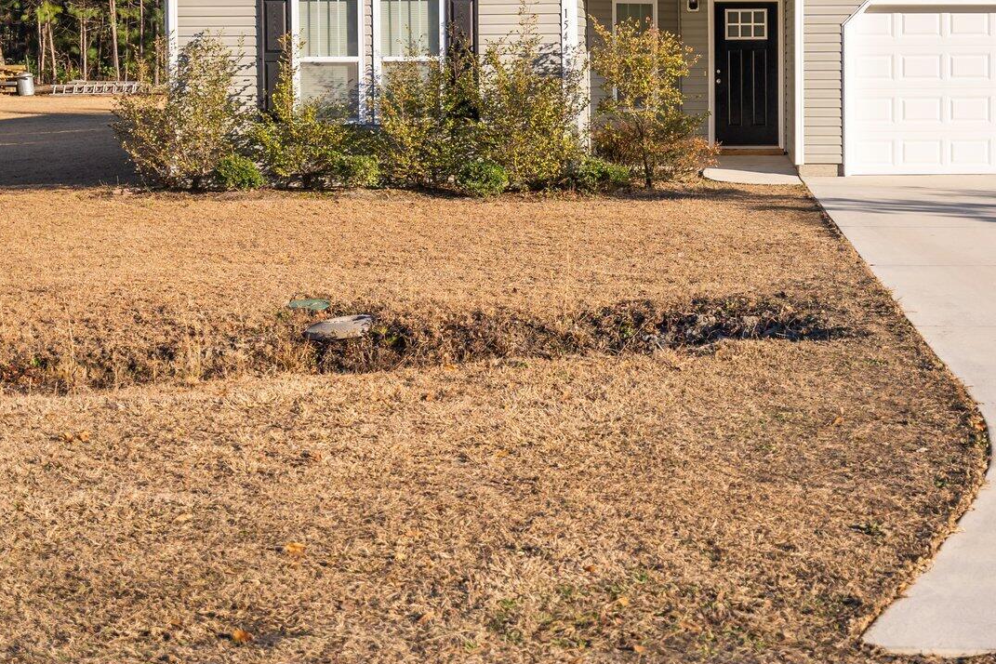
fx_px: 1798
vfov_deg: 20.6
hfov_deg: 30.7
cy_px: 98
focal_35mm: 65
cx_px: 669
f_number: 4
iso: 250
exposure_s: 1/2000
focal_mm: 34
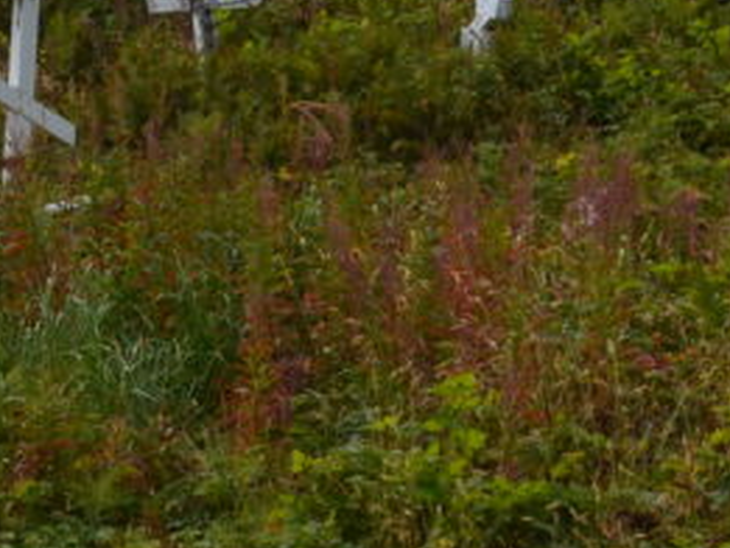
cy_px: -161
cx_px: 338
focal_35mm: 215
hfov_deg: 9.2
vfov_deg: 6.9
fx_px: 4536
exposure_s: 1/500
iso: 400
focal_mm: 38
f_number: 11
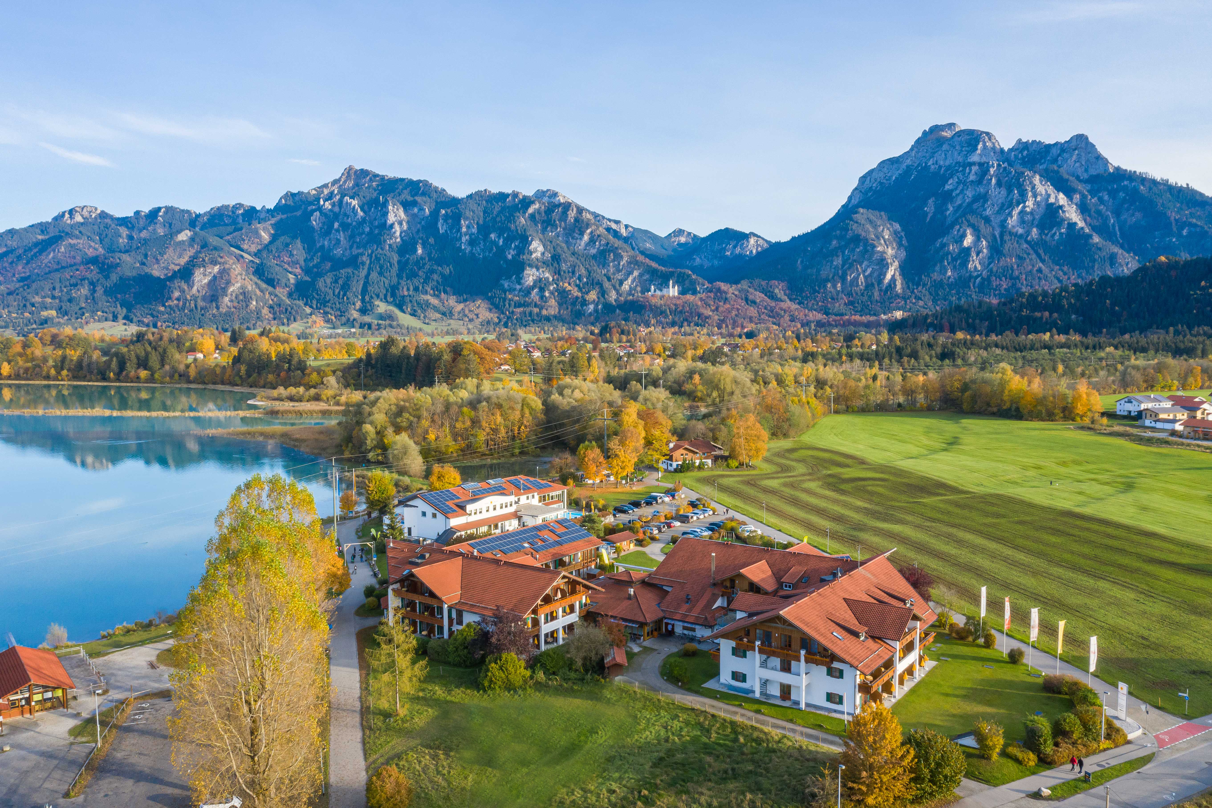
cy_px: 404
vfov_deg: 46.4
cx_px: 606
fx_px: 942
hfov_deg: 65.5
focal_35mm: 28
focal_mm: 10.26
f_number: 9
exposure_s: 1/200
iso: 200
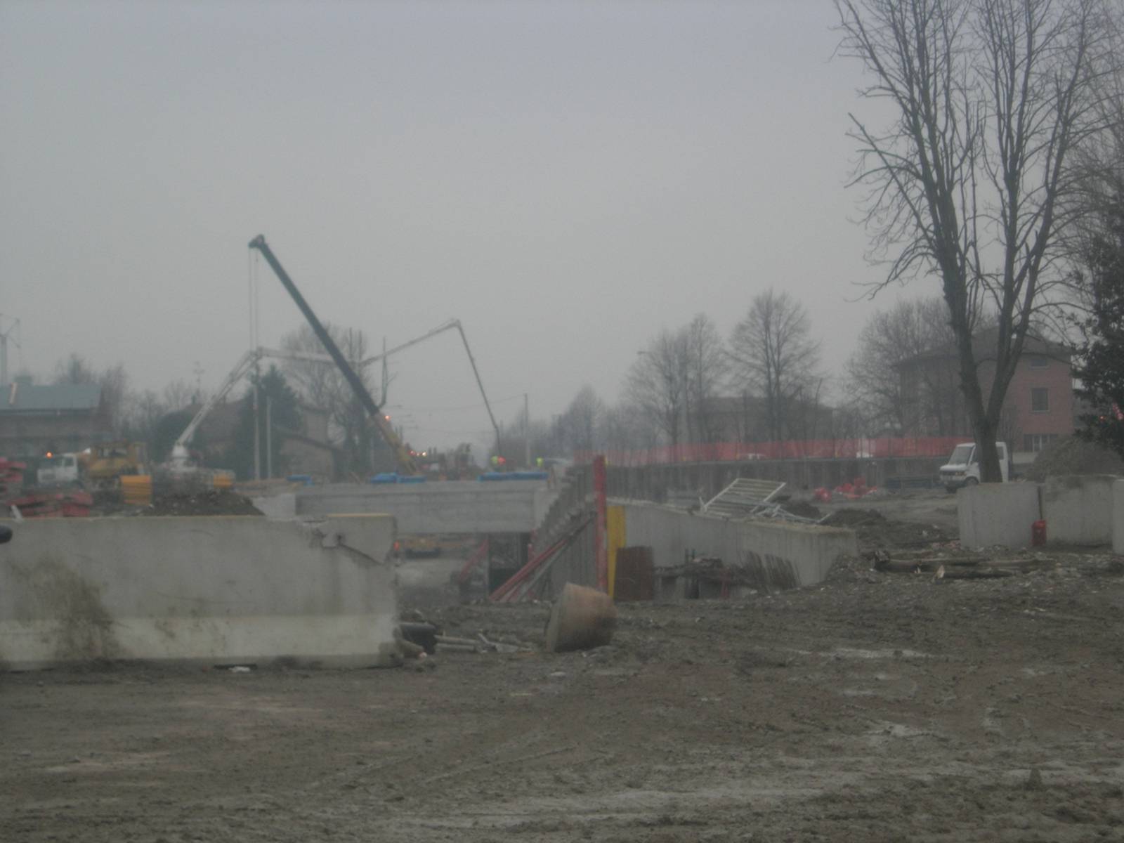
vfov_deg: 13.1
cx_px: 562
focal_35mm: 113
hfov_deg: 17.4
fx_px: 3669
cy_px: 422
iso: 78
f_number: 4.9
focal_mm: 23.4
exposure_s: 1/86.8
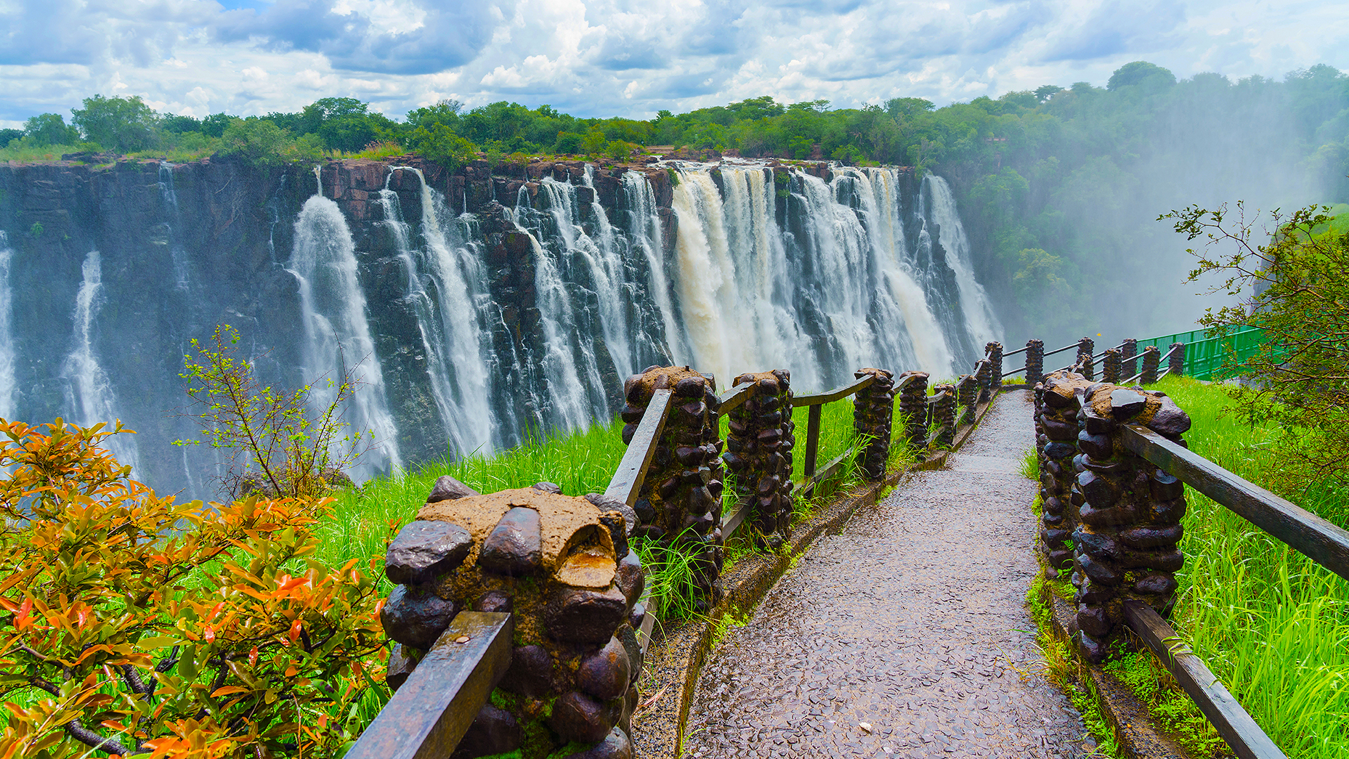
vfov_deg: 44.3
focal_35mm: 26
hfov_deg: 71.9
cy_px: 329
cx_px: 680
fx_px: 930
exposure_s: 1/250
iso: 100
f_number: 8
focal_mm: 24
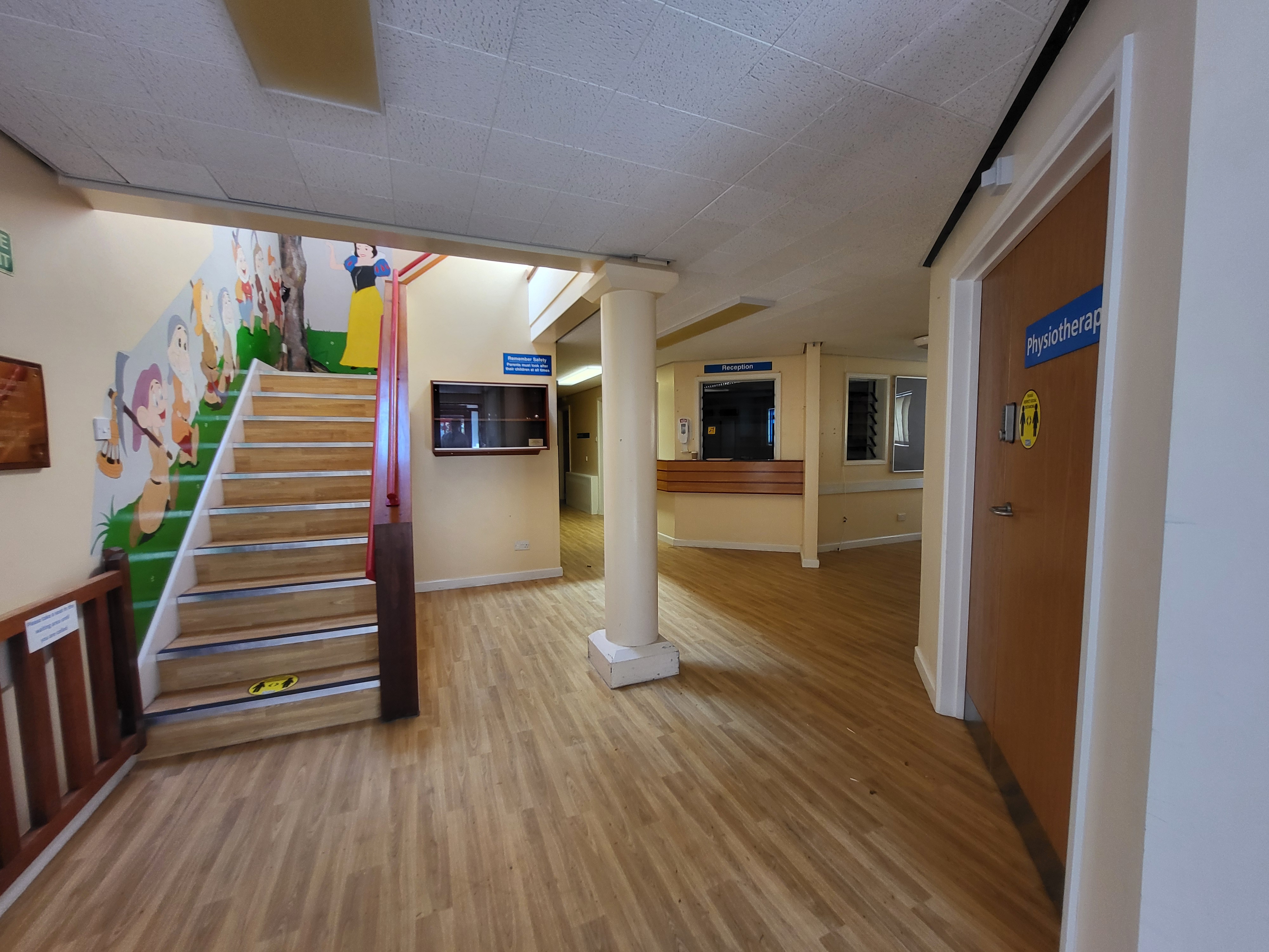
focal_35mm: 13
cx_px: 634
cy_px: 476
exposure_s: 1/50
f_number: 2.2
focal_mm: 1.74
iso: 125
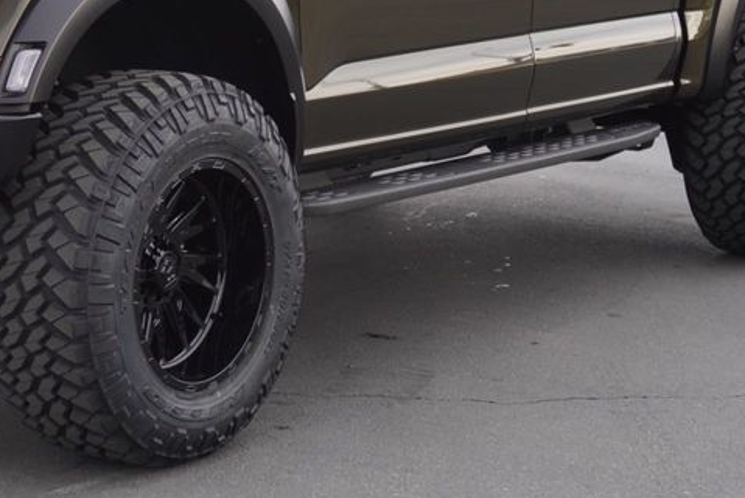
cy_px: 67
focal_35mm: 109
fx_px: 2257
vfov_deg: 12.5
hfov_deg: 18.6
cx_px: 138
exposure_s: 1/80
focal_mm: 34
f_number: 6.3
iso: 100
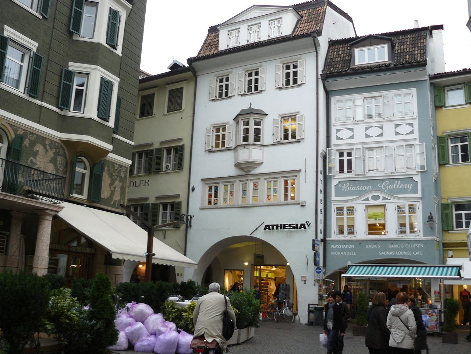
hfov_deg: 51.4
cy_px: 177
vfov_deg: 39.7
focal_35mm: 36
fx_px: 490
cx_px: 236
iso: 100
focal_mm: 6
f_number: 2.8
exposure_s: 1/60
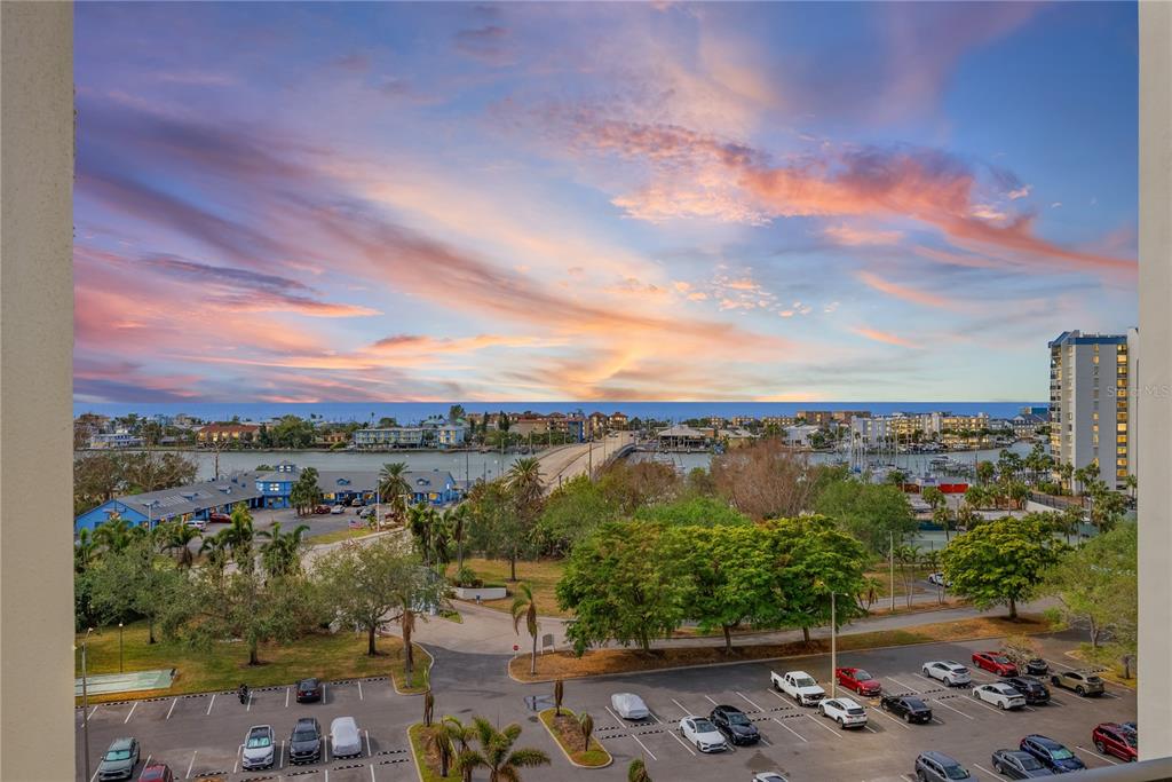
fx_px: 912
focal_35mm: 28
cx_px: 586
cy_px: 391
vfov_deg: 46.4
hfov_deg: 65.5
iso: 1600
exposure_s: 1/1250
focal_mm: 28
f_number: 11
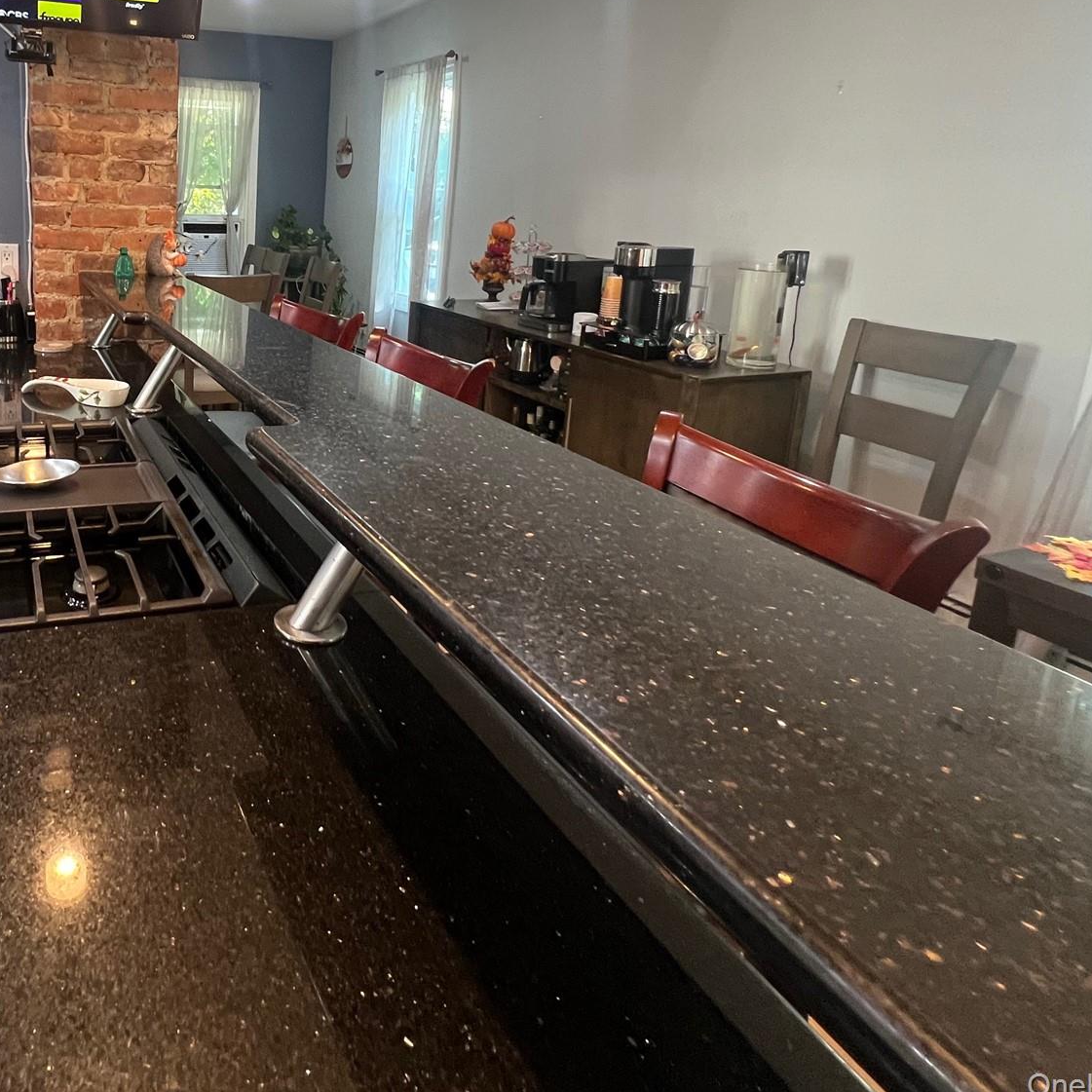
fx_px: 749
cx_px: 228
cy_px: 360
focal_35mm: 21
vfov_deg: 70.0
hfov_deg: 66.0
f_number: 1.8
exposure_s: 1/60
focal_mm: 1.57
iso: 320
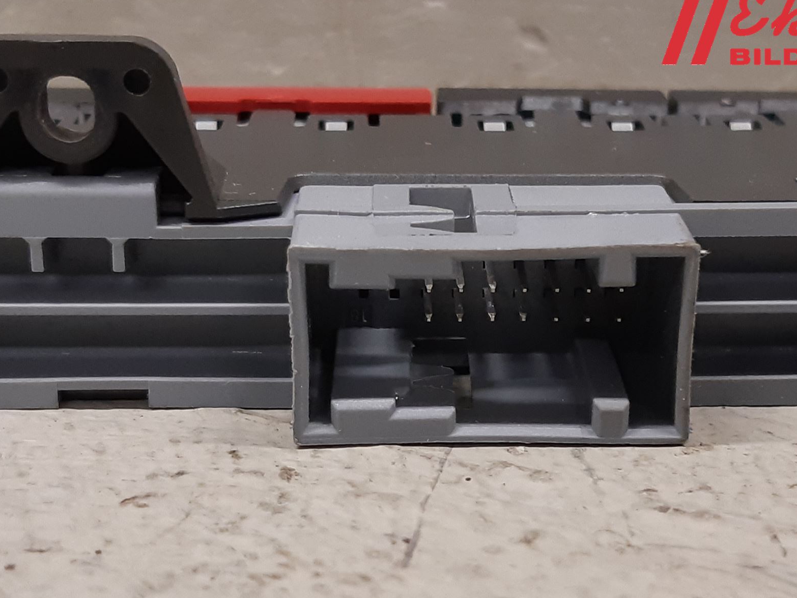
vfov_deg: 41.5
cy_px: 369
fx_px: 783
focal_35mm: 34
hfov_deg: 53.8
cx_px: 453
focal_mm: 3.93
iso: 160
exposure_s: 1/50
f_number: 1.7
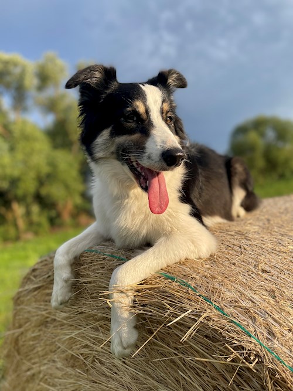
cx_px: 146
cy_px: 196
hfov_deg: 53.0
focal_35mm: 26
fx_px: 294
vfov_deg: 67.3
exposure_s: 1/1770
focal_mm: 4.2
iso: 50
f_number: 1.6
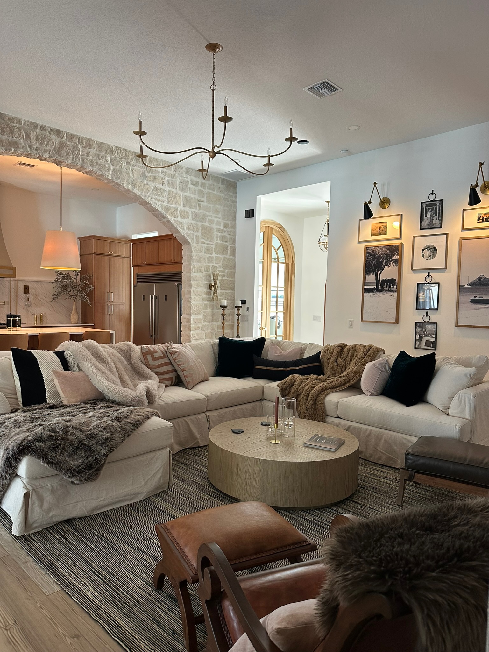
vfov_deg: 71.6
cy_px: 326
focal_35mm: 24
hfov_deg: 56.8
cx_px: 244
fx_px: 452
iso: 160
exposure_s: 1/60
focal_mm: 6.86
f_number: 1.78
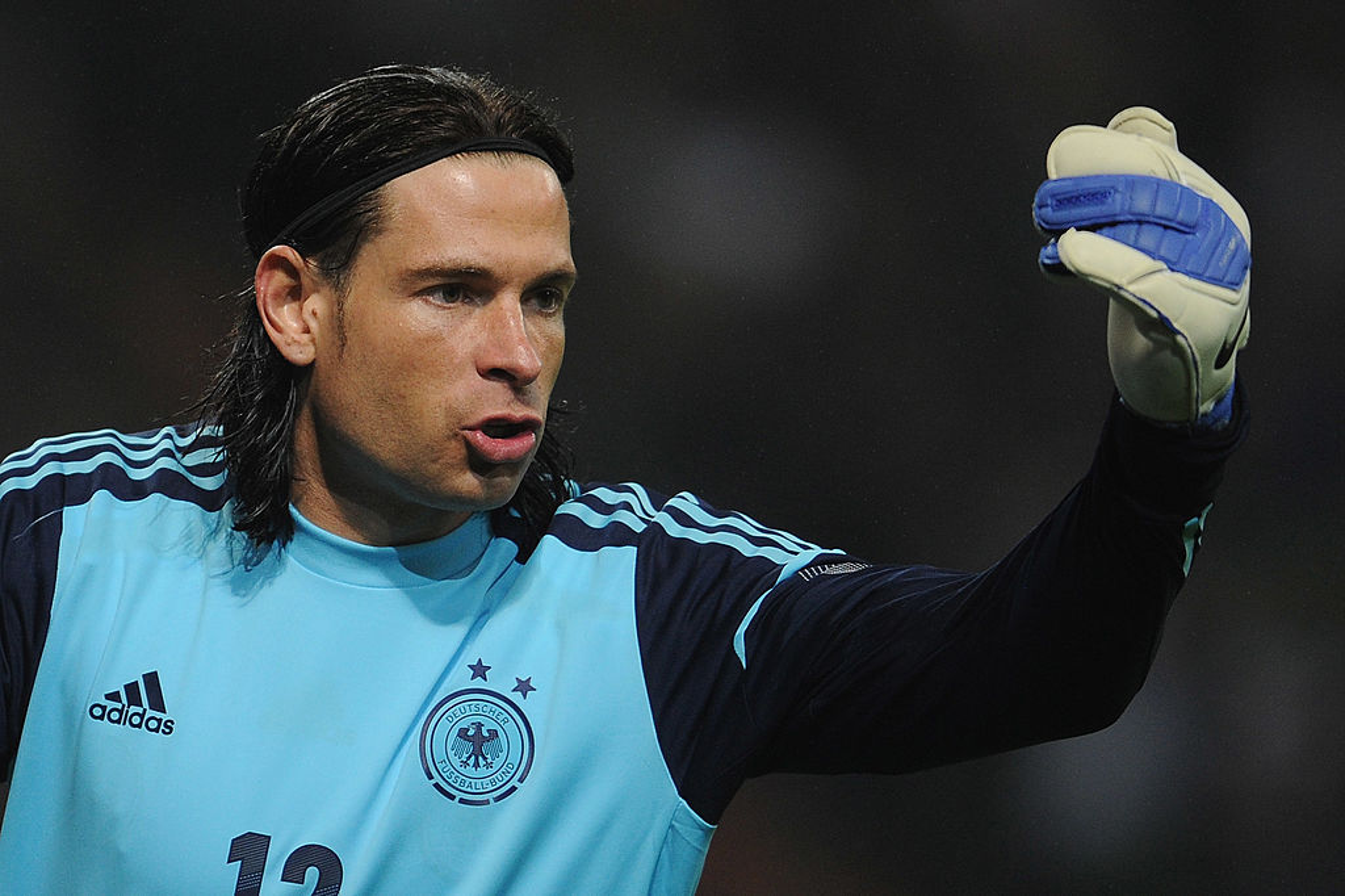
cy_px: 448
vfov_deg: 3.4
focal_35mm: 400
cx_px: 672
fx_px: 14939
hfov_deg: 5.2
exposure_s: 1/1000
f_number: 2.8
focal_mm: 400
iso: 1600
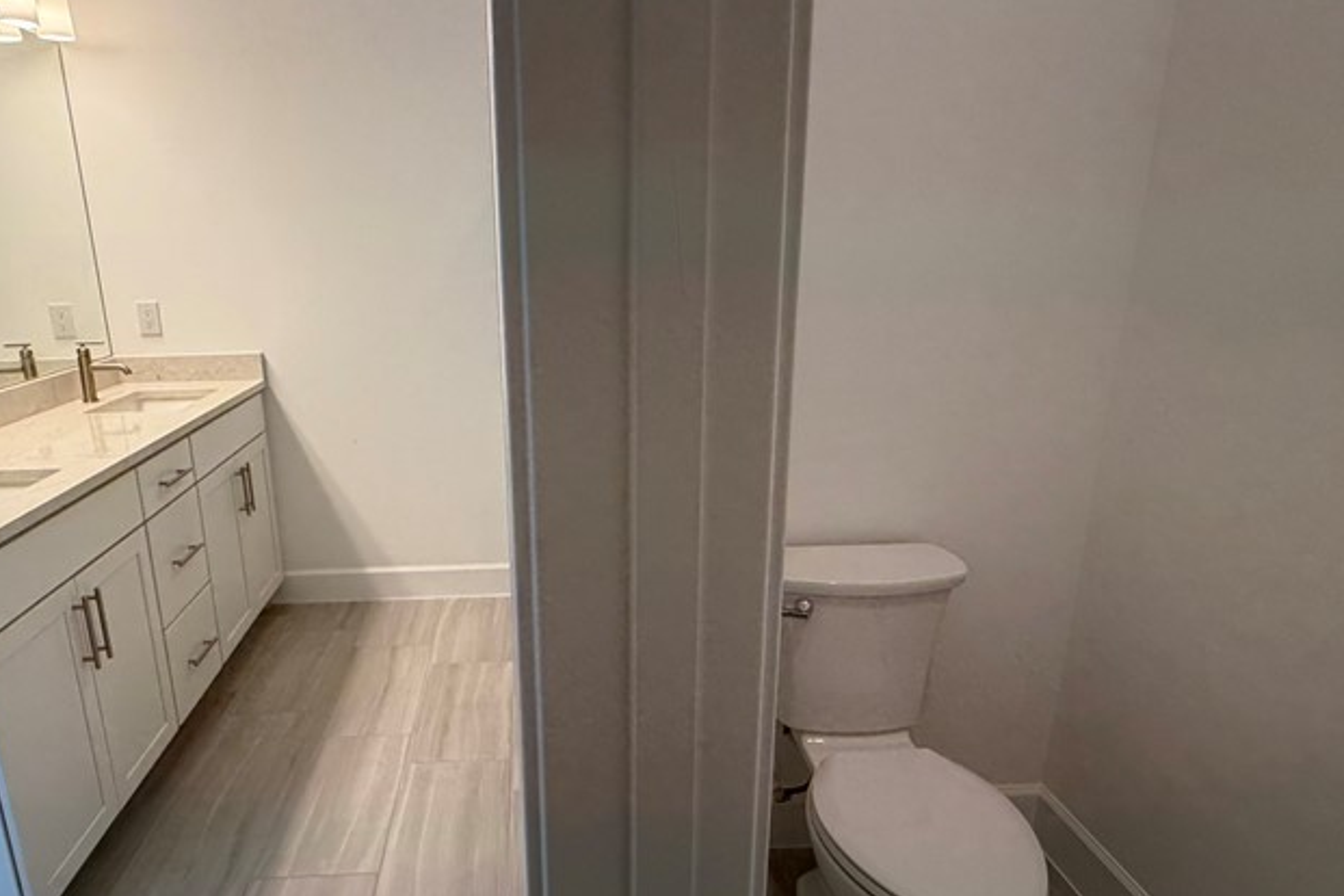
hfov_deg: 73.2
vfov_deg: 53.0
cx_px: 565
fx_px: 896
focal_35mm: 24
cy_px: 502
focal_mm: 2.22
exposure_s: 1/120
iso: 160
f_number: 2.2
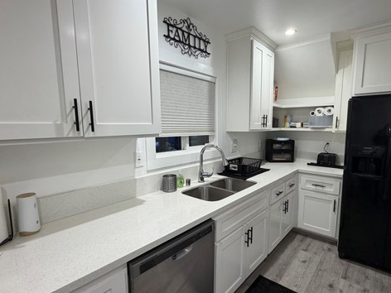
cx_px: 215
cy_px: 151
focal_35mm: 19
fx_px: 215
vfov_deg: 68.7
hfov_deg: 84.4
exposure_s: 1/60
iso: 160
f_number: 2.2
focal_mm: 2.22
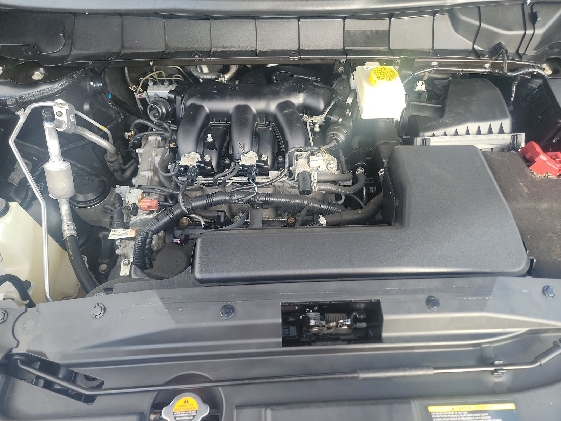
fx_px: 389
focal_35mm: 24
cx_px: 280
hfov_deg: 71.6
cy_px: 210
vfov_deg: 56.8
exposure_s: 1/59
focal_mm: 6.7
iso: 61
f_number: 1.8
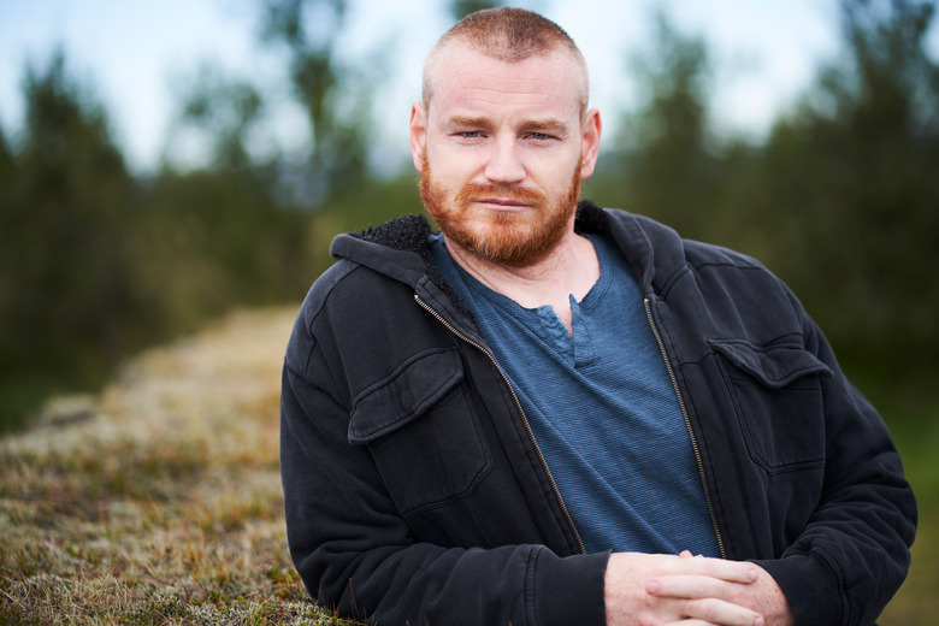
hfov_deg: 23.9
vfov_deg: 16.1
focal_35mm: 85
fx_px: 2217
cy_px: 313
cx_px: 470
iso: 50
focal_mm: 85
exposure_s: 1/500
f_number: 1.8
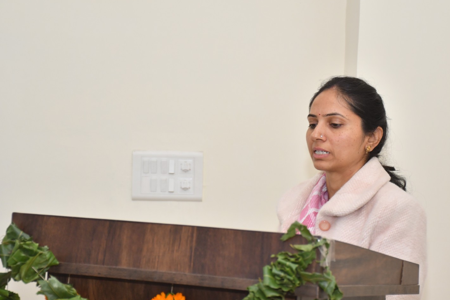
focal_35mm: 103
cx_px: 247
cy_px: 154
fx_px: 1287
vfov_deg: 13.3
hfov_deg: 19.8
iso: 1000
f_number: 5.6
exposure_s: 1/125
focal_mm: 60
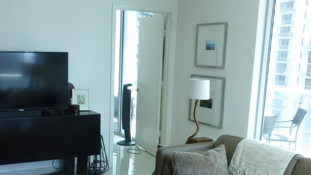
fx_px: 371
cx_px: 111
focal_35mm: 45
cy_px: 134
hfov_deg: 45.0
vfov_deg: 26.2
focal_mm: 4.5
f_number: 3.1
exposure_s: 1/60
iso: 160
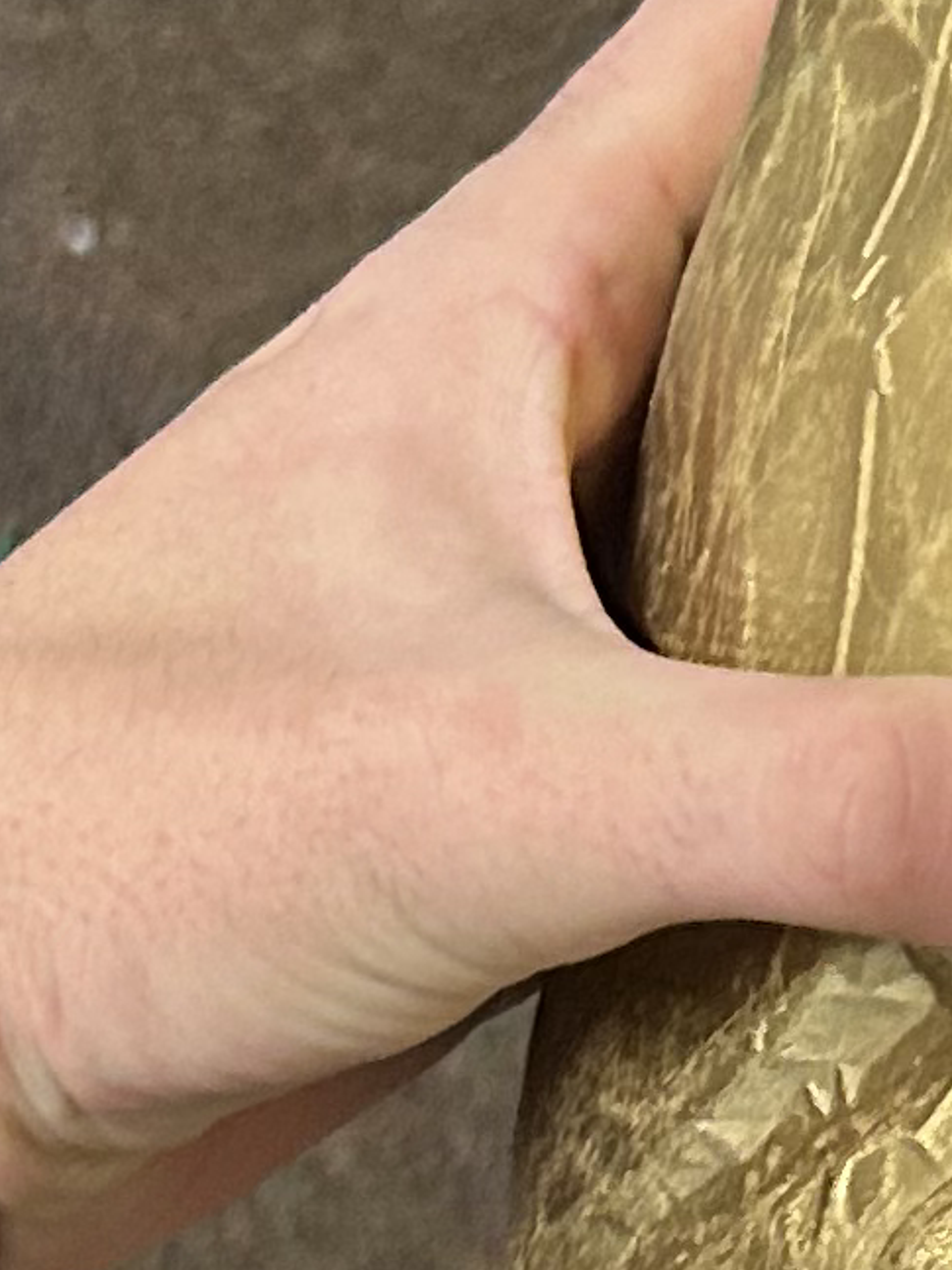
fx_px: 5942
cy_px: 1197
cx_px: 1725
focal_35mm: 162
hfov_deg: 8.8
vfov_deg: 12.1
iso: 400
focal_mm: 5.7
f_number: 1.5
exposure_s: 1/60
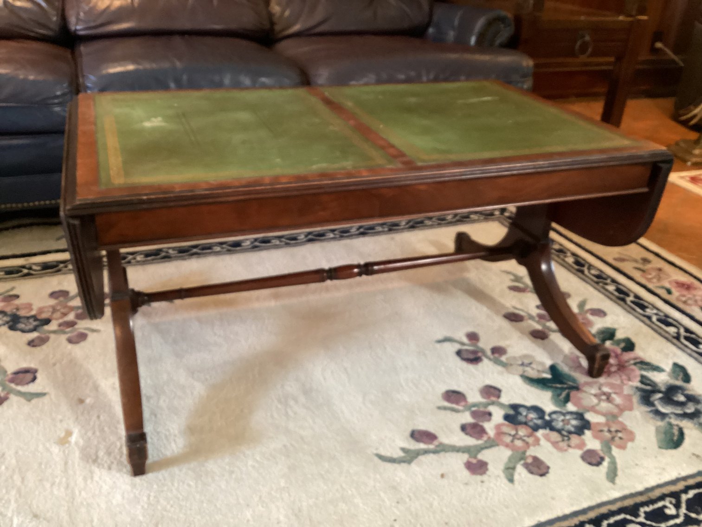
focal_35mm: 31
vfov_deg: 45.4
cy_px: 264
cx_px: 351
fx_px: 629
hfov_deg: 58.3
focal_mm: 3.3
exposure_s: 1/30
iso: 400
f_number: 2.4
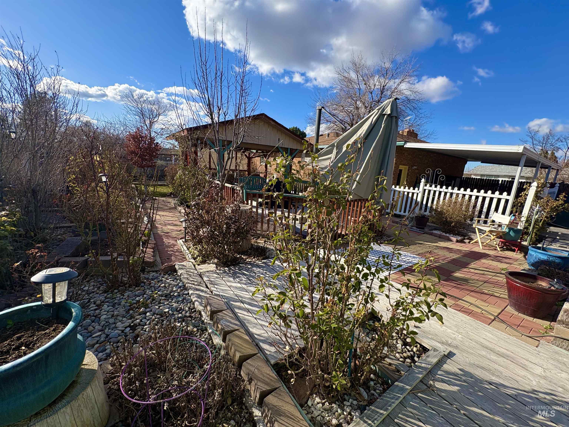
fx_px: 230
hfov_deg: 102.1
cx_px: 284
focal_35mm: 14
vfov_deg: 85.7
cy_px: 214
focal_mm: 2.22
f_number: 2.2
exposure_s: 1/993
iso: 50
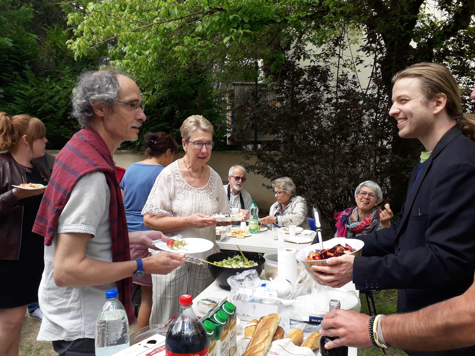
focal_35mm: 27
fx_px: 370
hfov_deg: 65.3
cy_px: 178
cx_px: 238
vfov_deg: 51.4
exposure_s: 1/420
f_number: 1.9
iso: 40
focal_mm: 3.6
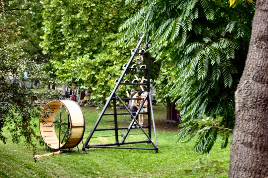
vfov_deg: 18.1
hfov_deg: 27.0
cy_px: 89
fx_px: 558
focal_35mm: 75
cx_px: 134
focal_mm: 50
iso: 640
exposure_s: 1/200
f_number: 5.6
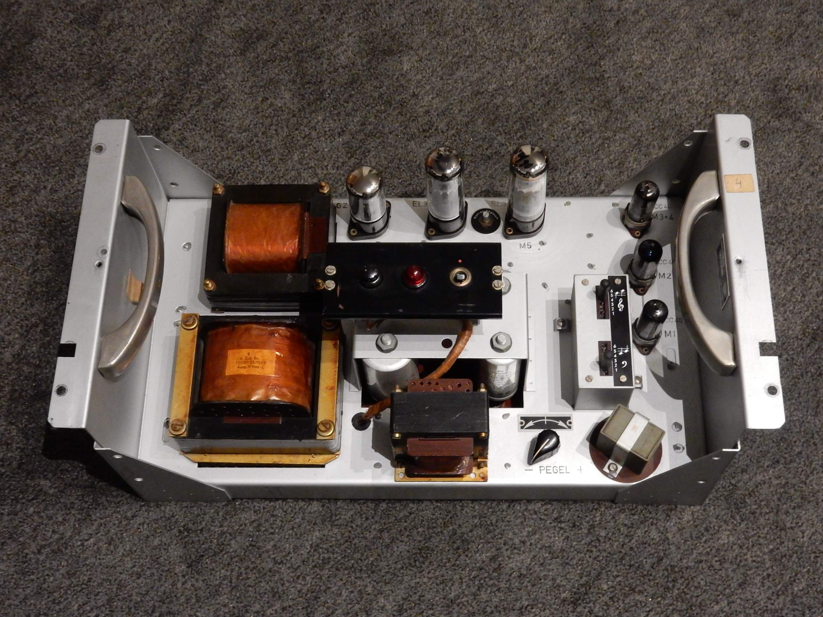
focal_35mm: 51
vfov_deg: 28.6
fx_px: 1213
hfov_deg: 37.5
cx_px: 412
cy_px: 308
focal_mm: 9
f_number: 4.5
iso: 800
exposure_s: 1/8
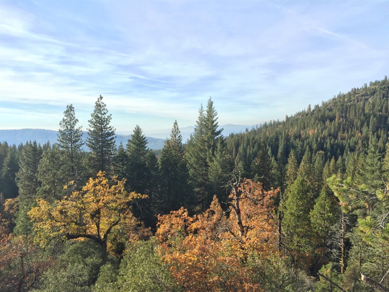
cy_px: 146
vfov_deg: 48.2
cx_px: 194
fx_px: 326
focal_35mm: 29
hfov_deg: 61.7
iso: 32
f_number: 2.2
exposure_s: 1/879
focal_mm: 4.15
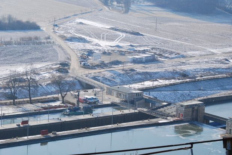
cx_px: 116
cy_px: 78
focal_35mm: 105
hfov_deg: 19.4
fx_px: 677
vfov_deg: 13.1
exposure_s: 1/1250
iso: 800
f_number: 8
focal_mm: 70
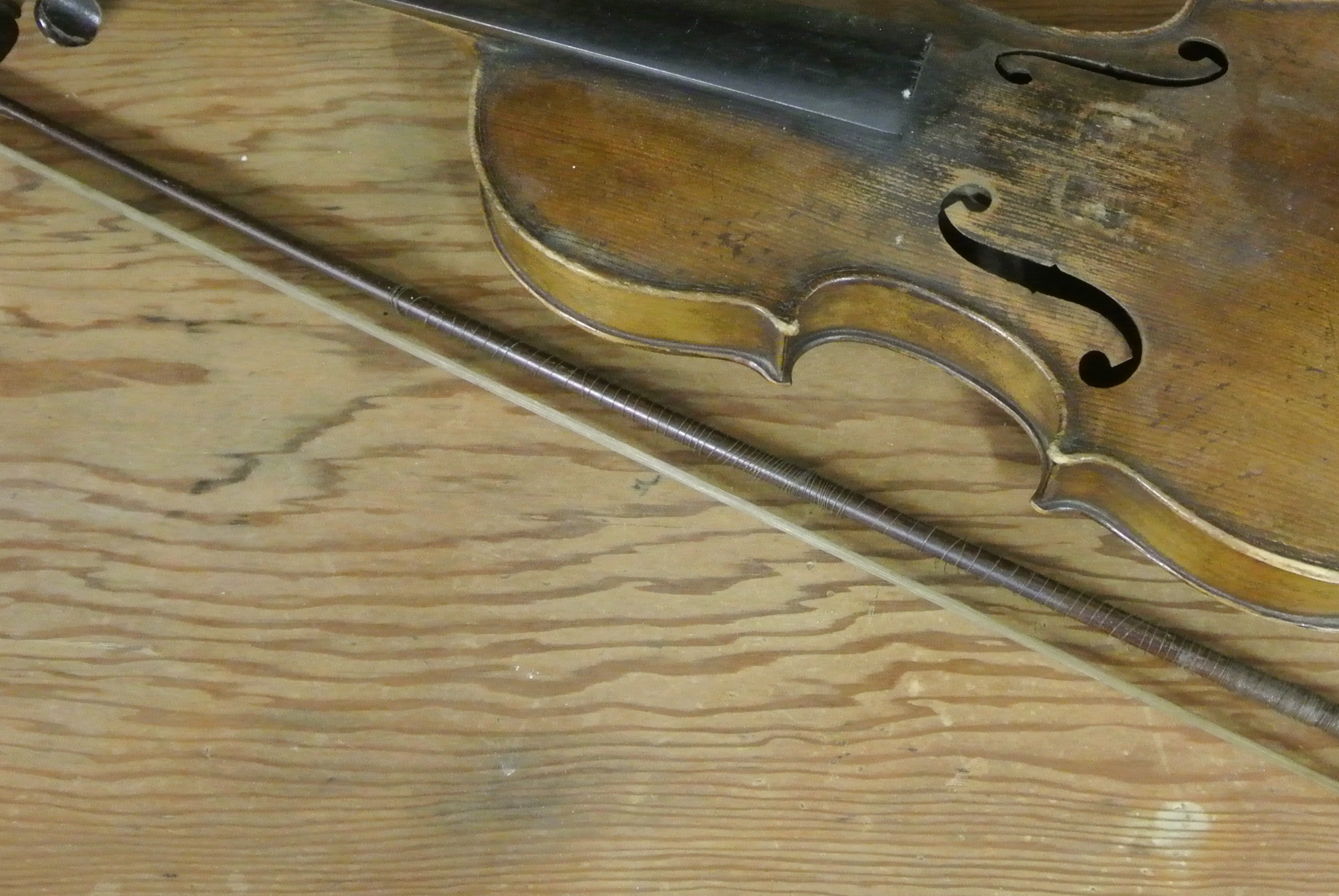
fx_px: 2123
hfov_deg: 34.9
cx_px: 822
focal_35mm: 57
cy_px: 293
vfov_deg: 23.7
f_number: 4
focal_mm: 13.1
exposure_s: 1/10
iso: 3200
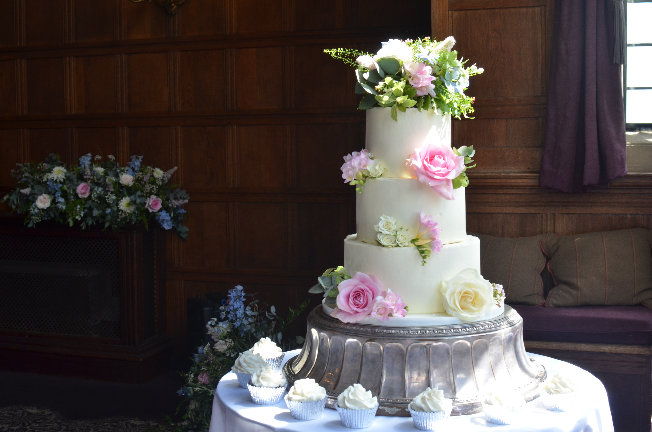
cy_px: 216
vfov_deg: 25.6
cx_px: 326
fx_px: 949
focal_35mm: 52
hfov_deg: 37.9
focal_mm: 35
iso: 320
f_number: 8
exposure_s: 1/60
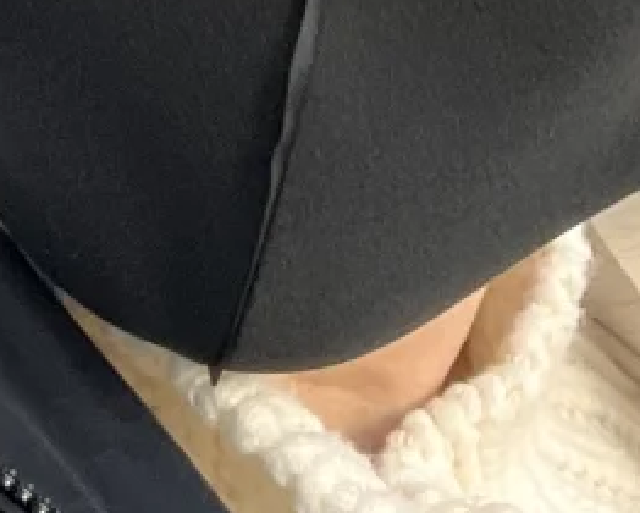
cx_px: 34
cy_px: -1011
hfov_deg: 11.9
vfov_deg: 8.2
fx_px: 3052
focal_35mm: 161
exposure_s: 1/121
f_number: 2.2
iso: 25
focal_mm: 2.71
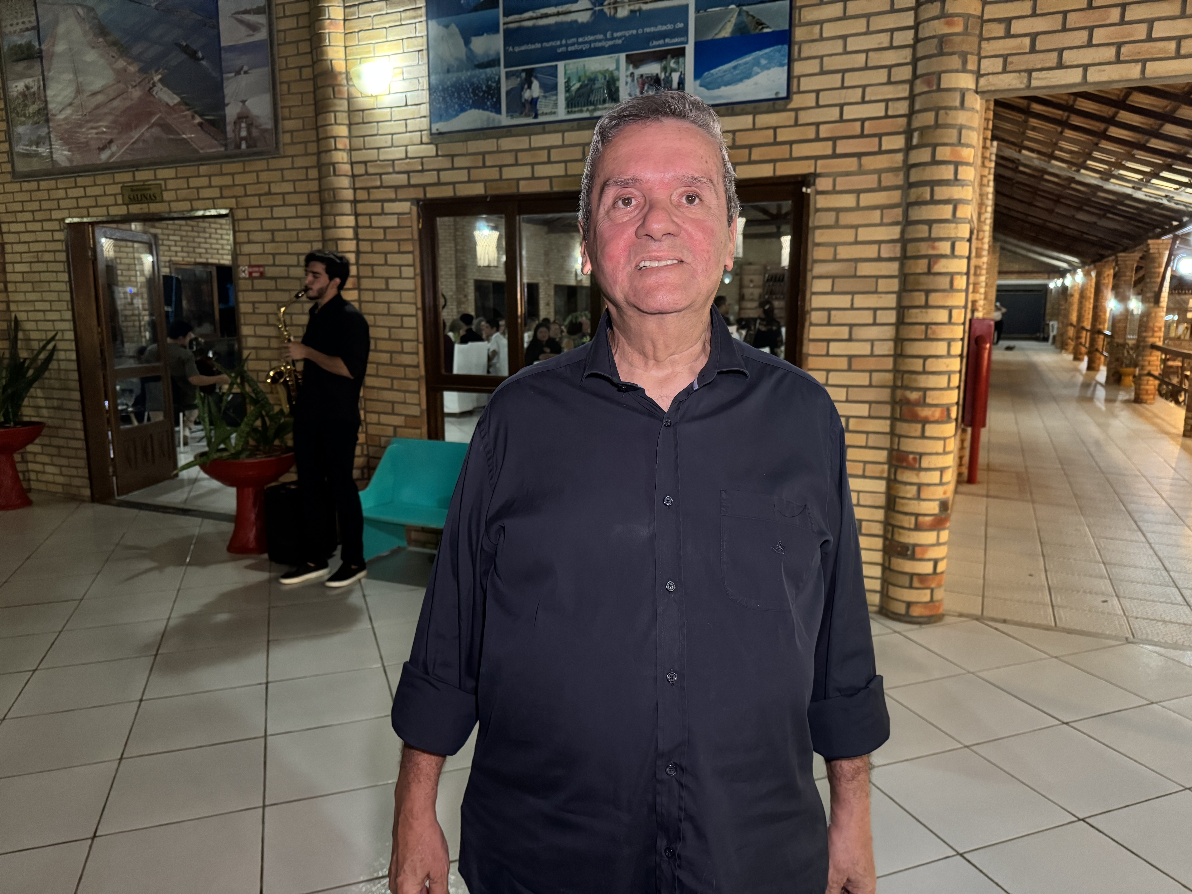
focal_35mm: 24
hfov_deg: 71.6
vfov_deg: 56.8
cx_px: 596
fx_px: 826
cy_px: 447
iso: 640
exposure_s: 1/60
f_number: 1.78
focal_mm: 6.76
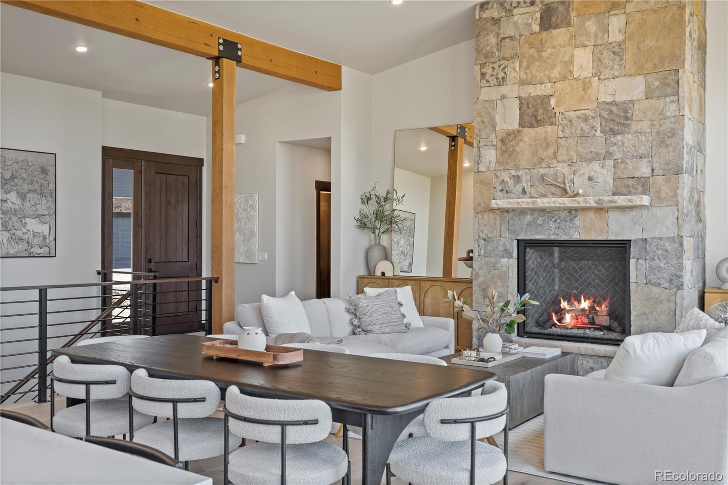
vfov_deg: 37.8
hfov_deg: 54.4
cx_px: 364
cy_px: 242
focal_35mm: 35
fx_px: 708
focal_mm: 35
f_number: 8
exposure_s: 1/1.67
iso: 100
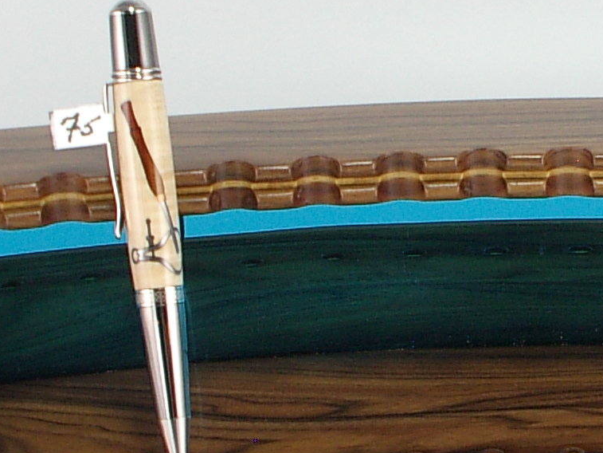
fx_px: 2387
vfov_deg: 10.8
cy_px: 226
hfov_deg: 14.3
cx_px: 491
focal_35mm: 137
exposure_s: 1/50
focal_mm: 7
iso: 100
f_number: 3.1
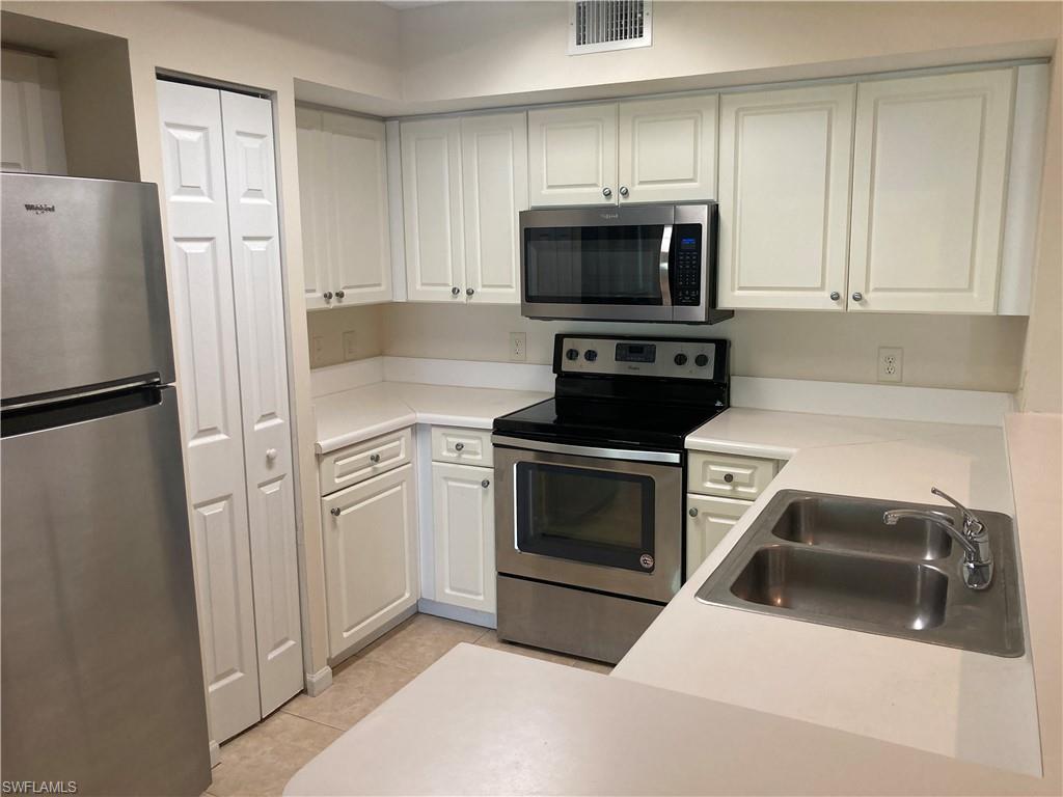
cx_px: 532
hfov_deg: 63.4
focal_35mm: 28
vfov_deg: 49.7
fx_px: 860
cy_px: 398
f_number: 1.8
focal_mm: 3.99
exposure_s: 1/60
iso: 125
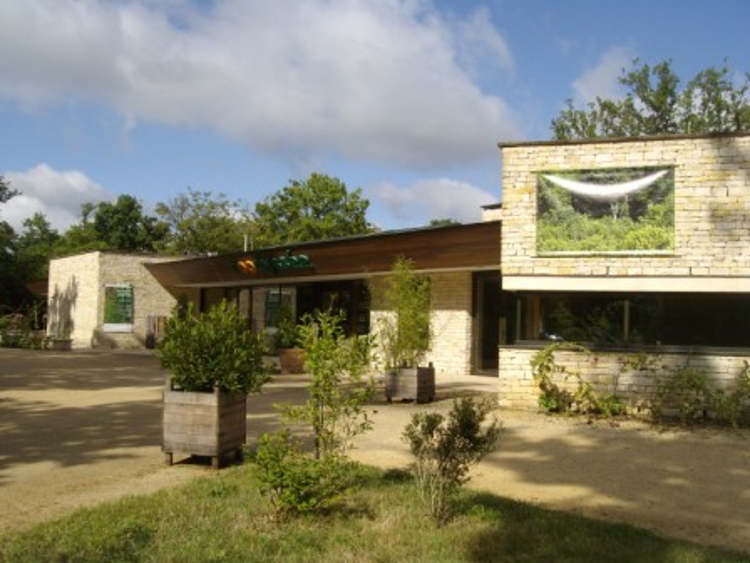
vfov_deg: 39.7
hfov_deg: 51.4
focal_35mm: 36
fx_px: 780
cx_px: 375
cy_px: 282
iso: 80
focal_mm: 6
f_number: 4.8
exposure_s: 1/640
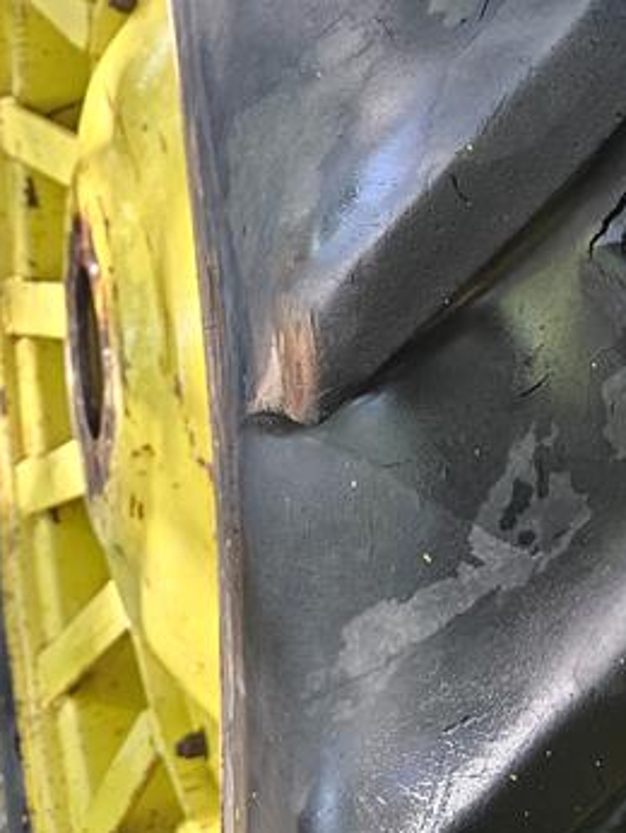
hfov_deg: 27.5
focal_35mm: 51
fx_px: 1228
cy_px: 231
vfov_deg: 36.8
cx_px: 571
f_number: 1.8
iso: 160
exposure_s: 1/180
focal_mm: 5.4
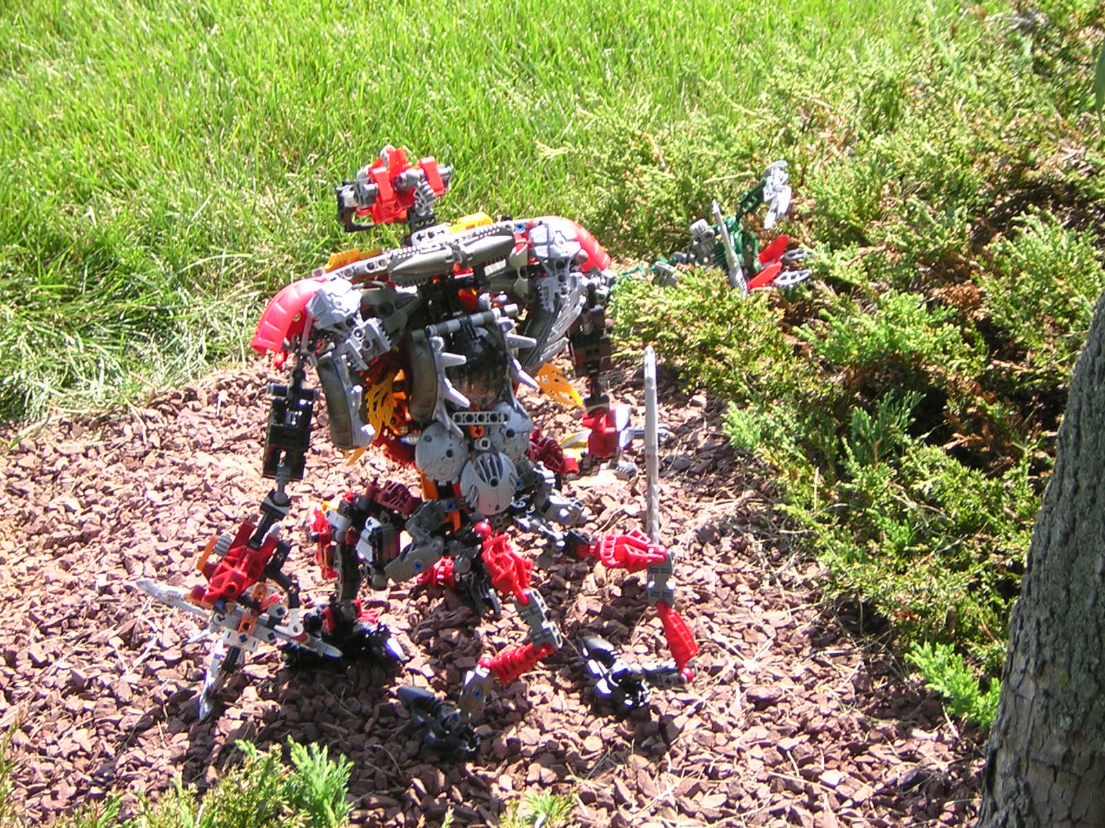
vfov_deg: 15.2
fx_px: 3096
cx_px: 552
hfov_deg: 20.2
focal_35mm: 97
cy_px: 414
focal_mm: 12.6
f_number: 4.4
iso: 100
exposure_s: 1/97.7
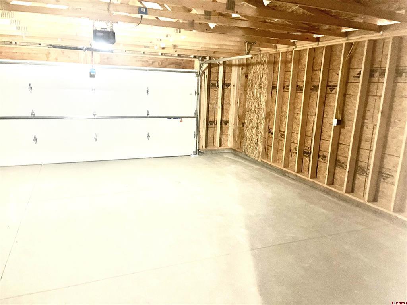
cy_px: 152
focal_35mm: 26
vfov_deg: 53.1
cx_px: 204
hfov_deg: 67.3
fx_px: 306
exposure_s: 1/30
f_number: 1.6
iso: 640
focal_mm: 5.1
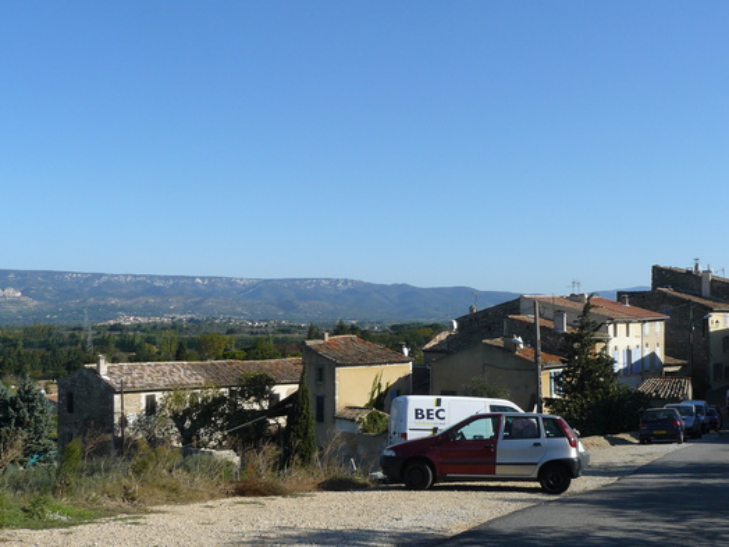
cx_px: 415
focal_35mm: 44
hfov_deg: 42.8
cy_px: 294
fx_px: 927
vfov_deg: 32.9
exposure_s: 1/500
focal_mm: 6
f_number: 5.6
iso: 100
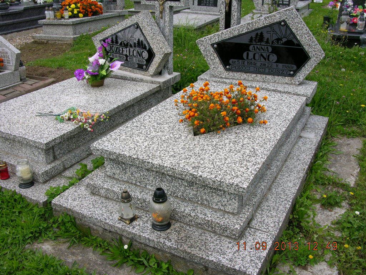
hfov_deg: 52.6
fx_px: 370
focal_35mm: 35
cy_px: 138
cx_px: 183
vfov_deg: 40.7
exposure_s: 1/204
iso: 50
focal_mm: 8.9
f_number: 5
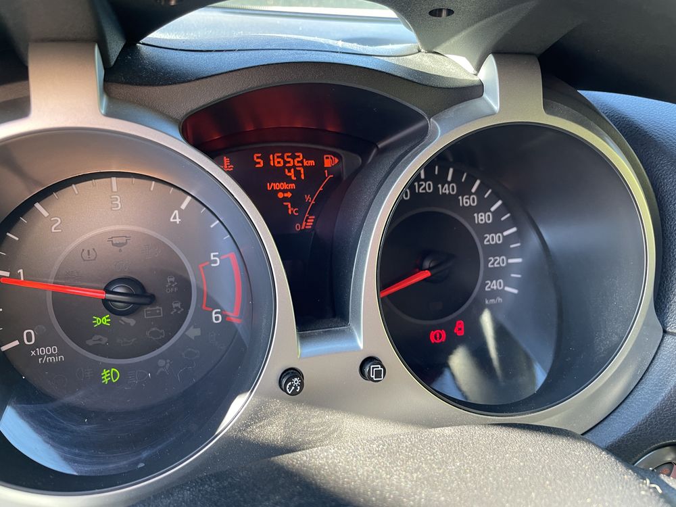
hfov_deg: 67.3
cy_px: 254
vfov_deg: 53.1
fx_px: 508
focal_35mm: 26
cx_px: 338
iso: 125
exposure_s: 1/89
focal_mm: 4.2
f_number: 1.6
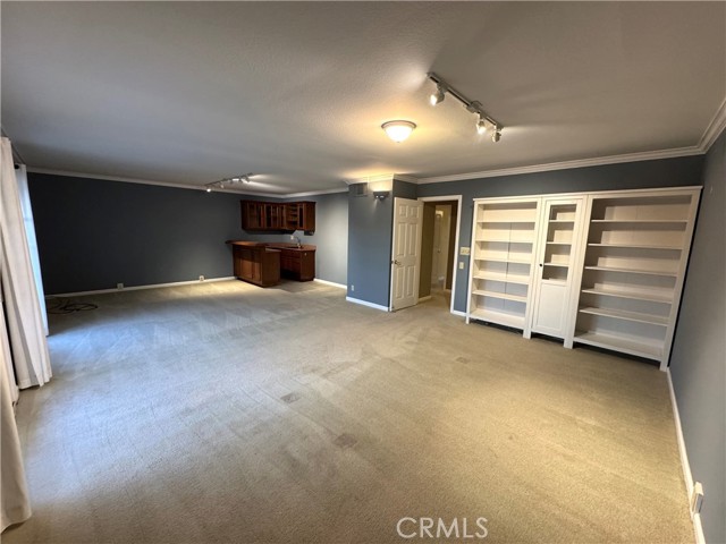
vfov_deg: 85.7
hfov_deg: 102.1
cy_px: 272
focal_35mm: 14
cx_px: 363
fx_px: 294
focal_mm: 2.22
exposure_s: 1/60
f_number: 2.2
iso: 320
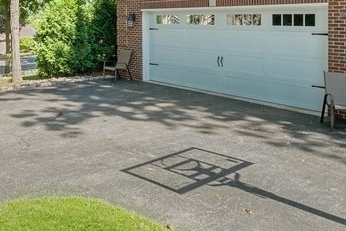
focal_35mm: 39
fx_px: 375
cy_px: 12
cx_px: 64
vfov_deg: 32.1
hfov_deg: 46.6
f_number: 7.1
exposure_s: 1/50
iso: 160
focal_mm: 10
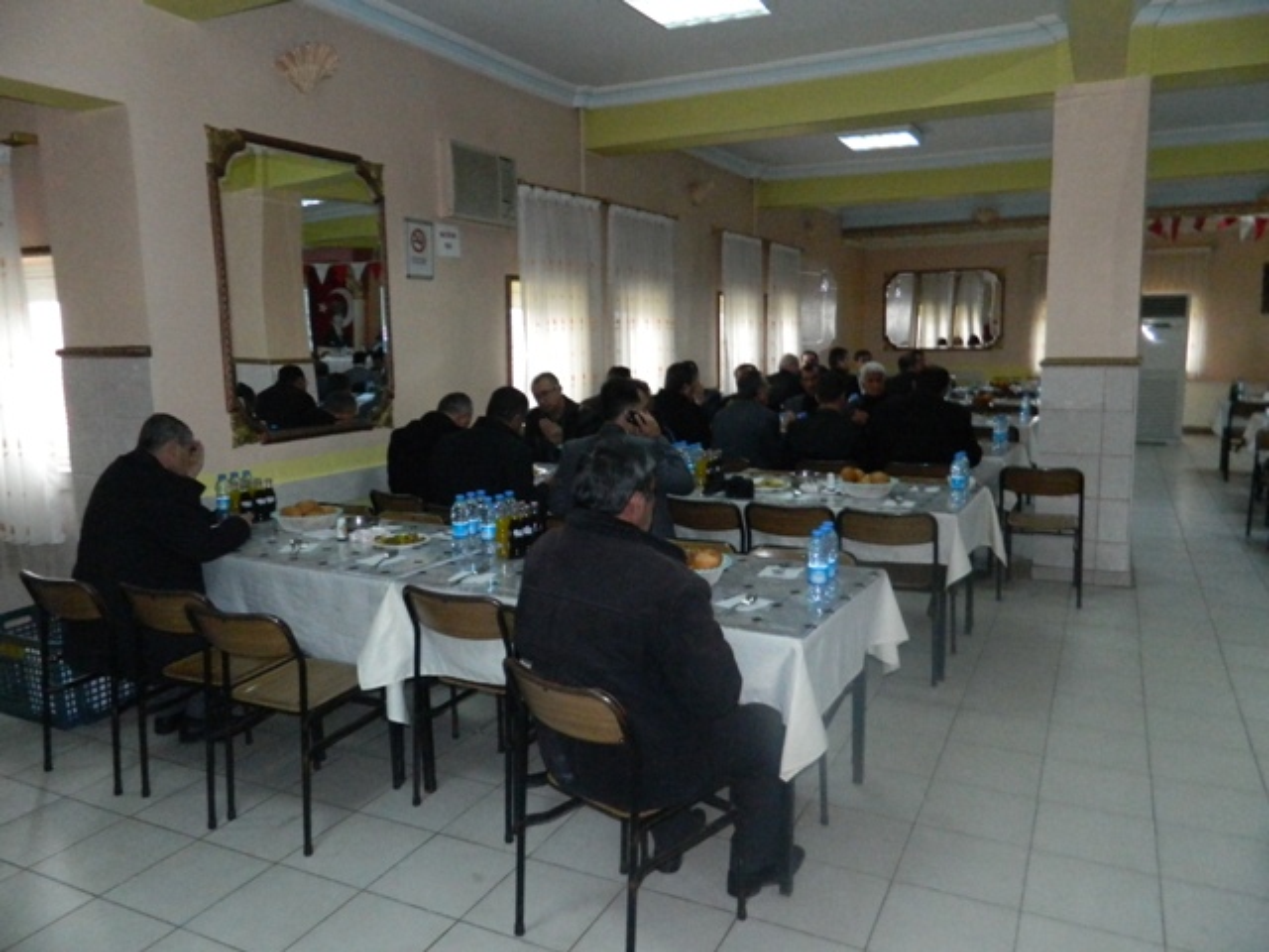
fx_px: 916
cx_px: 634
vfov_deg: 54.9
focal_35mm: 25
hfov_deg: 69.4
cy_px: 476
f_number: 8.7
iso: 800
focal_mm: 4.5
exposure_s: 1/30
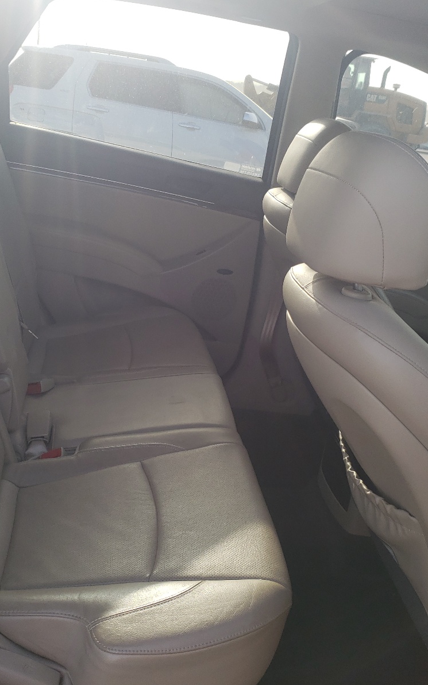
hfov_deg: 34.3
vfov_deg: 52.7
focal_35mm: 37
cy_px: 342
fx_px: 691
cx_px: 174
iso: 50
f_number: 1.5
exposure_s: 1/500
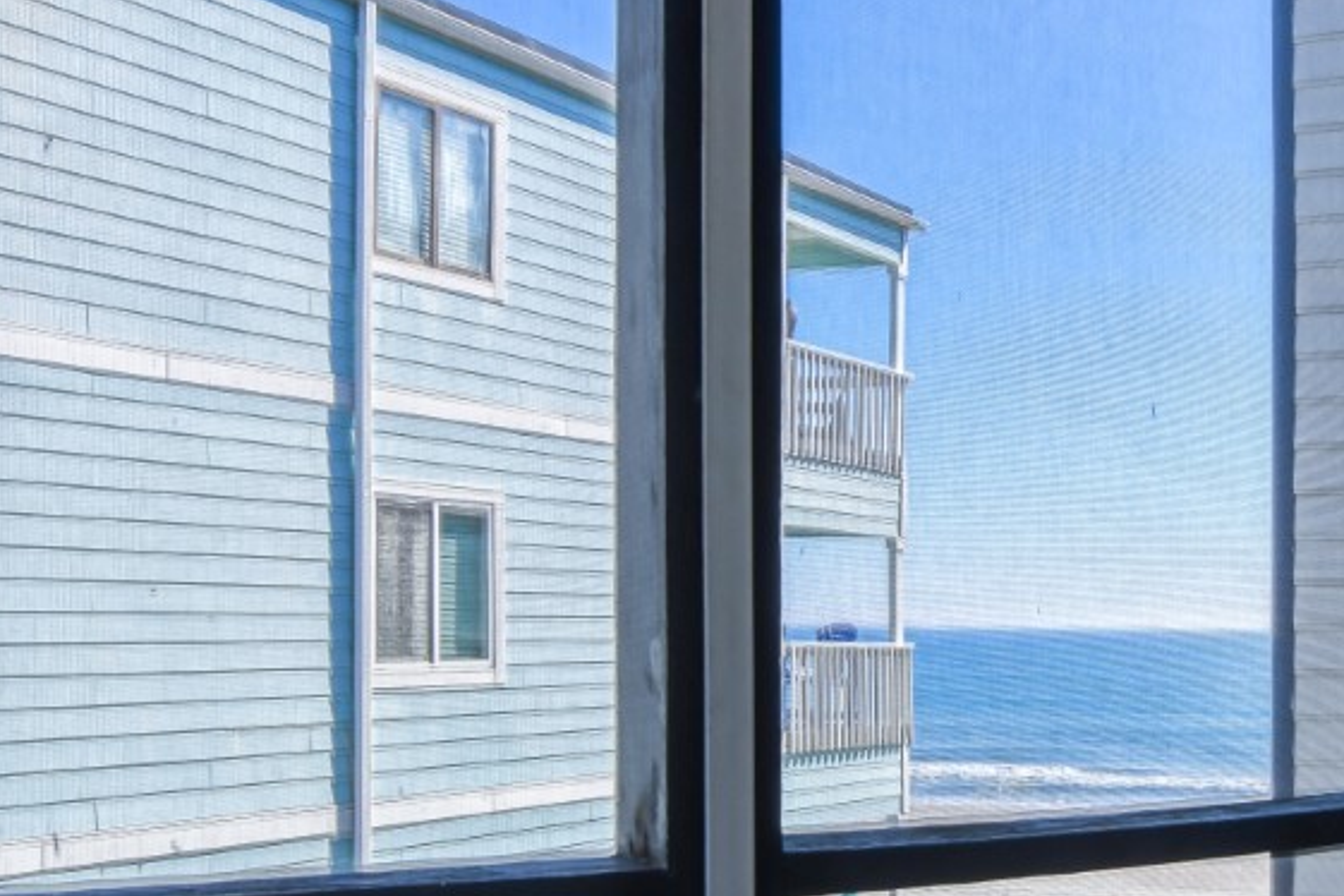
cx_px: 1112
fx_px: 1941
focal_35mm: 52
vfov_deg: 25.5
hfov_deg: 36.6
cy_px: 733
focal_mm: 18
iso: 500
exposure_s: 1/125
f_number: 9
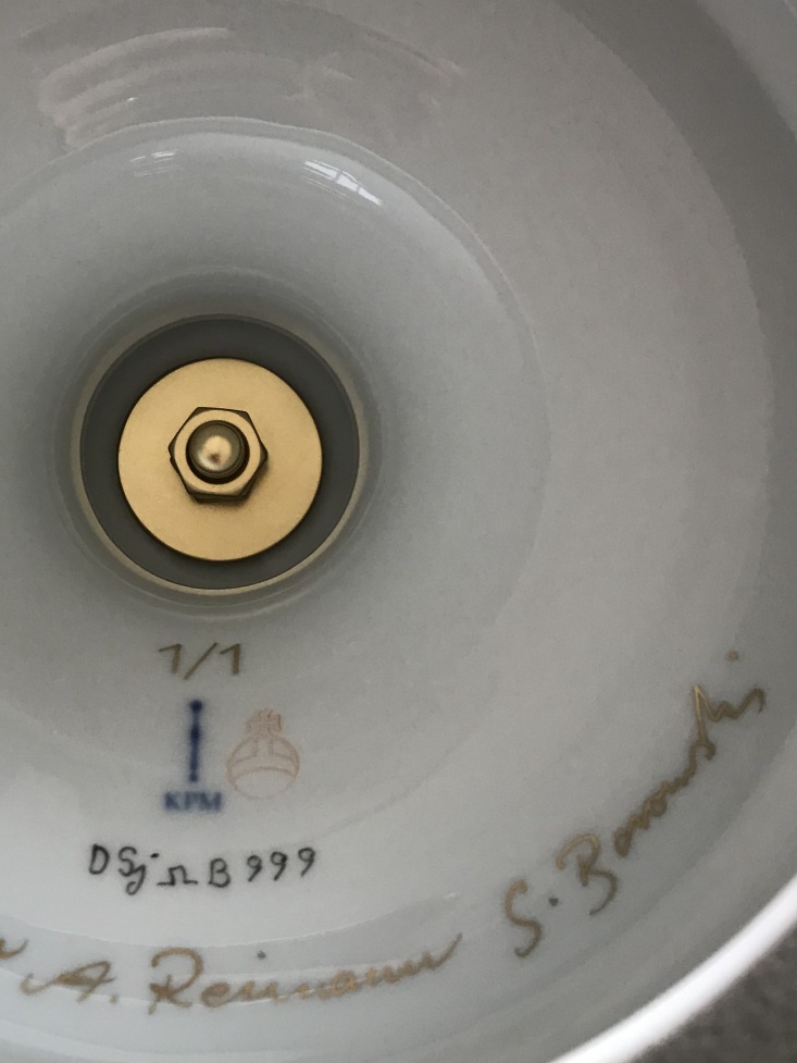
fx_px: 1320
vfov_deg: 43.7
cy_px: 435
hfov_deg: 33.2
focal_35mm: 43
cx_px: 239
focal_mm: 3.99
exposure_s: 1/17
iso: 40
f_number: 1.8
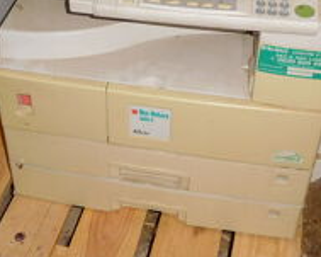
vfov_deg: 24.2
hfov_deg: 30.3
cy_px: 48
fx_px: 589
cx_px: 105
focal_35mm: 62
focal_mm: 4.5
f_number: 3.4
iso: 200
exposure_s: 1/30
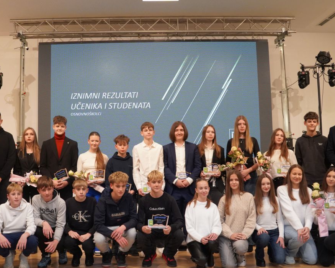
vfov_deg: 34.9
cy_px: 127
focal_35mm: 43
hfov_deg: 42.5
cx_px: 122
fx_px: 426
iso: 1250
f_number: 4
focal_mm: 18
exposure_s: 1/160
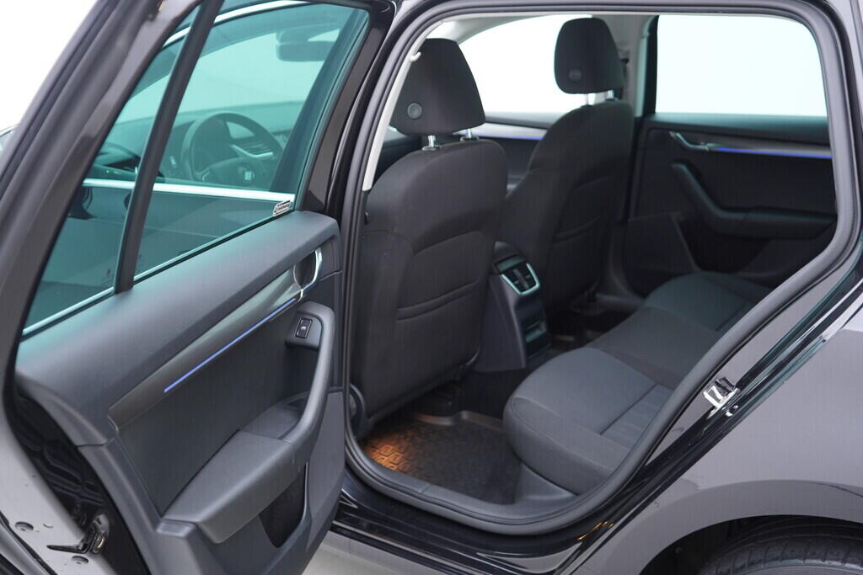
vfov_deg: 36.9
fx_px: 863
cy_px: 288
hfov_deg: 53.1
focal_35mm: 36
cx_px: 432
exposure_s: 1/40
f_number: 2.8
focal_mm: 24
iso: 250
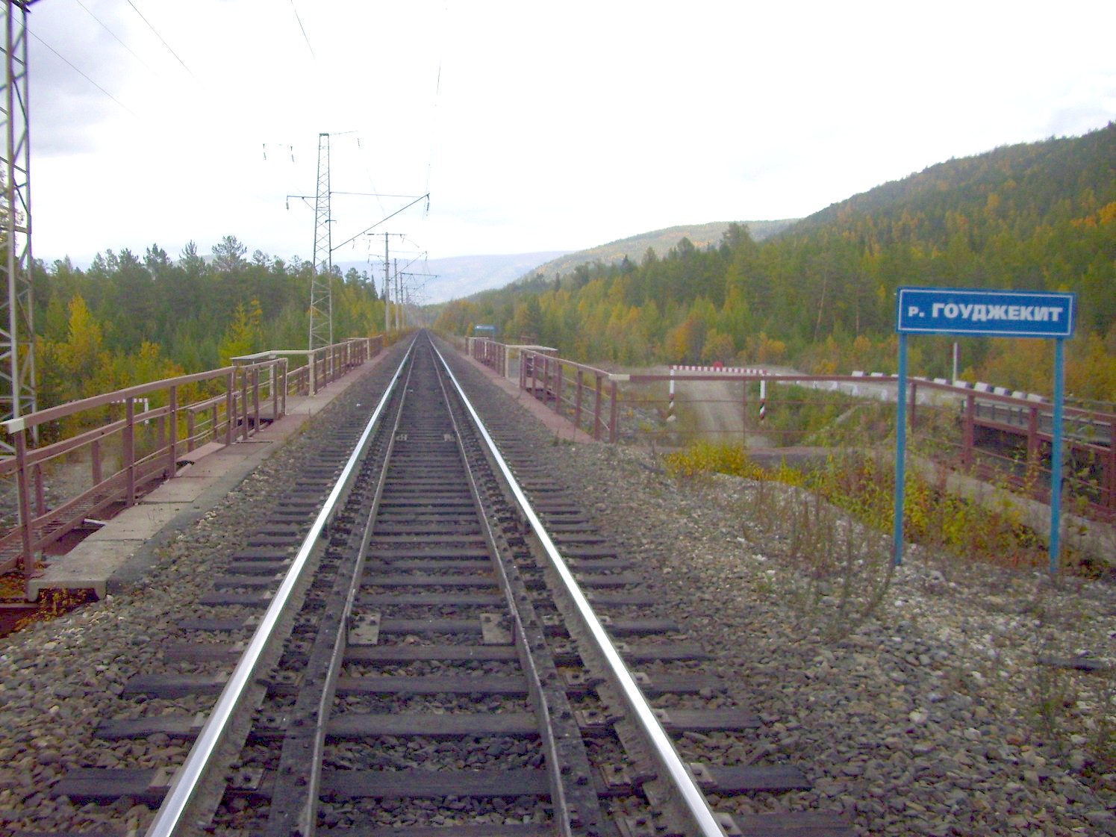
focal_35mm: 34
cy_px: 418
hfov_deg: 54.0
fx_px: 1096
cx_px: 558
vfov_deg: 41.8
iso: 80
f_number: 2.9
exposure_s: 1/500
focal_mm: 5.7
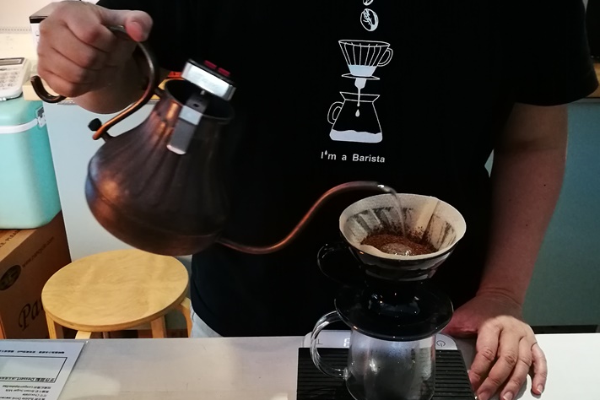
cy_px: 220
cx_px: 303
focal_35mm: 40
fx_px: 667
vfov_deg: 33.4
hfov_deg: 48.5
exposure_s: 1/17.1
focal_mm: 4.5
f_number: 2.2
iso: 640
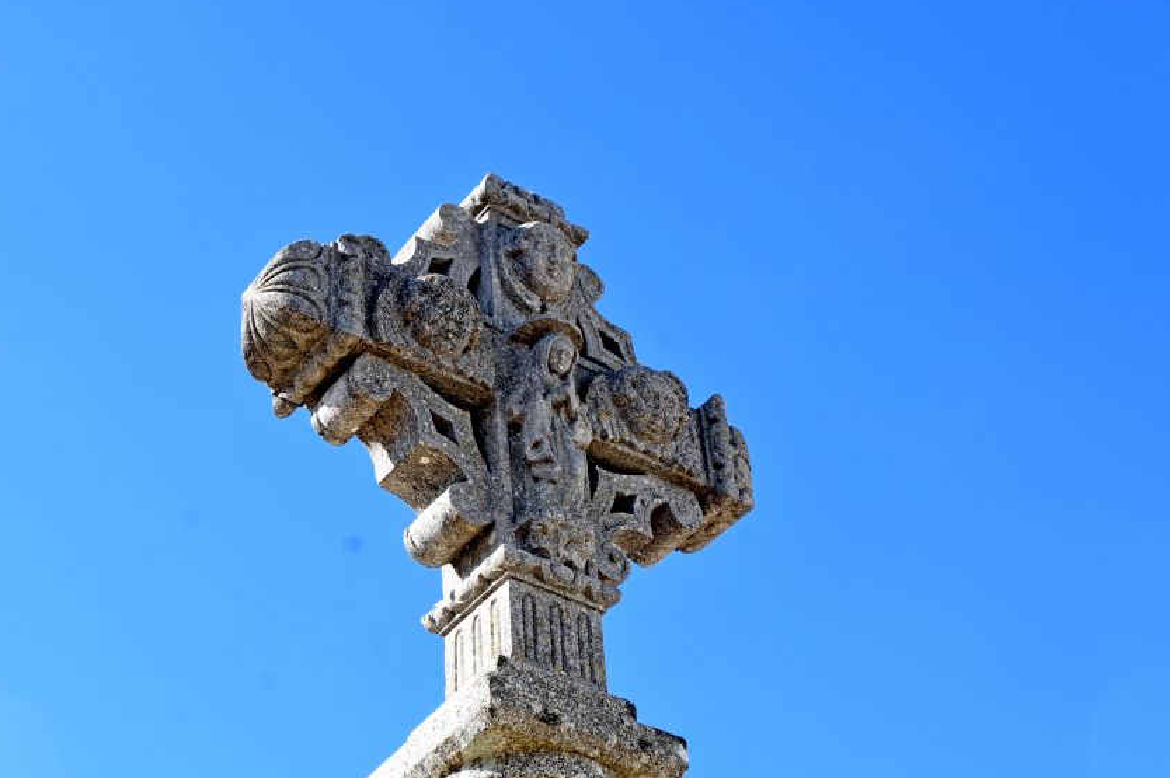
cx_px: 525
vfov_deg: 19.4
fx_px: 2274
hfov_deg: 28.8
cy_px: 461
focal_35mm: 70
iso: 320
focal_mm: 38
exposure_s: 1/400
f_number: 10
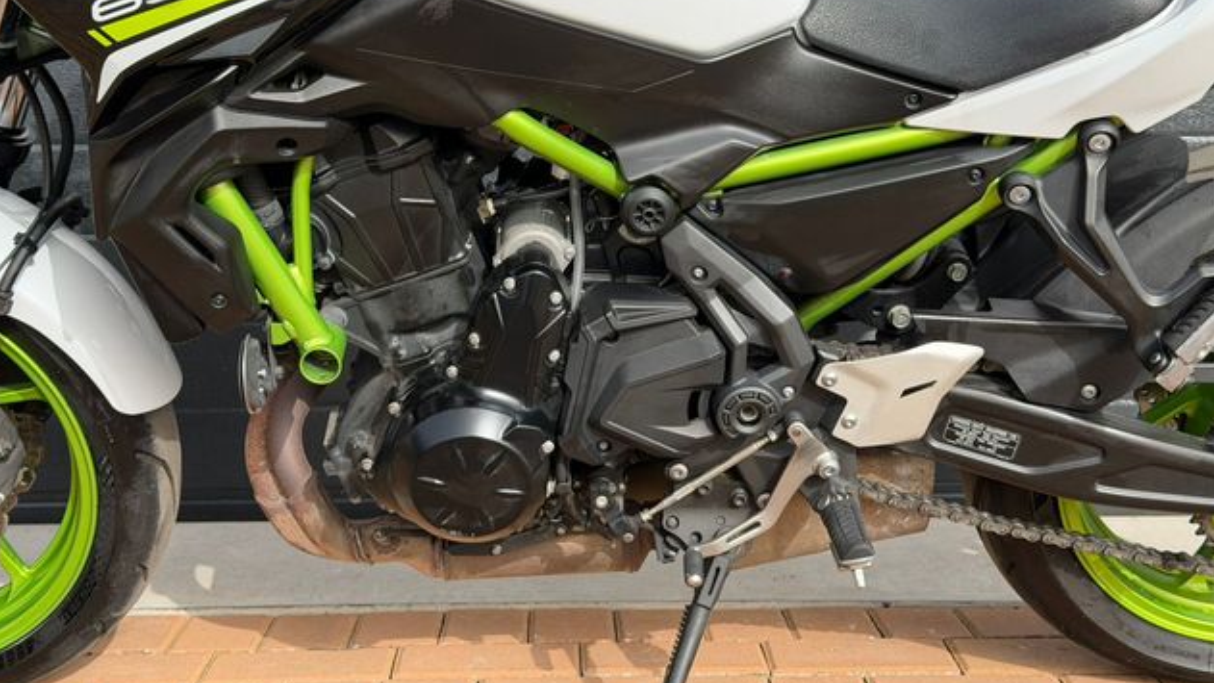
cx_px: 602
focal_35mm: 53
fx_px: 1706
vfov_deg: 22.6
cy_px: 279
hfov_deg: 39.2
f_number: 1.78
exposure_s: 1/1838
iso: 100
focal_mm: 6.76
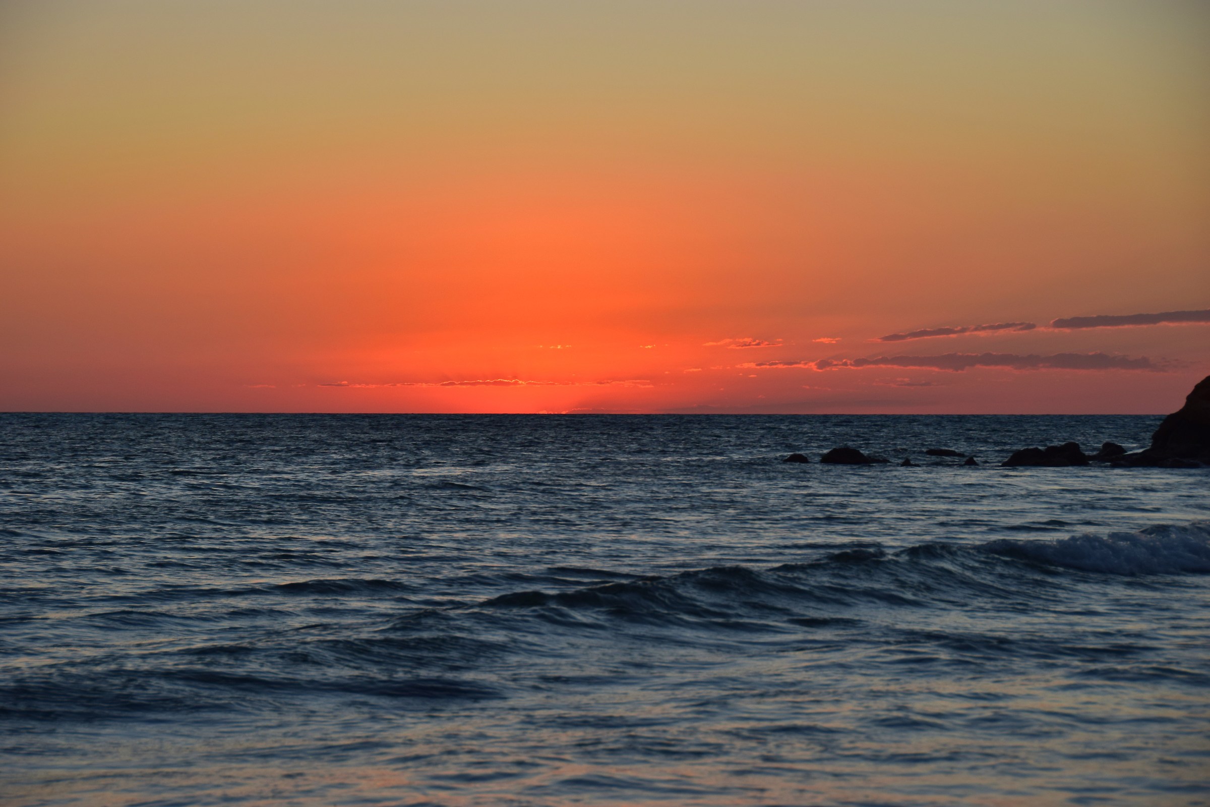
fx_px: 4033
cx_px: 605
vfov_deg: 11.4
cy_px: 404
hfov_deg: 17.1
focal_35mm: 120
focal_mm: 80
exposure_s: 1/250
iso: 200
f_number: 7.1
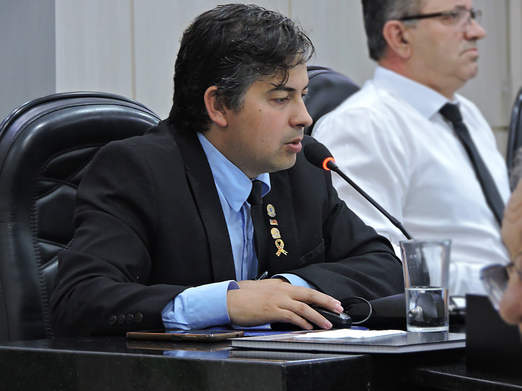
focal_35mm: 225
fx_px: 3393
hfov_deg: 8.8
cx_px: 261
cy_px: 196
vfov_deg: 6.6
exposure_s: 1/25
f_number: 4.6
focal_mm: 40.1
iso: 800
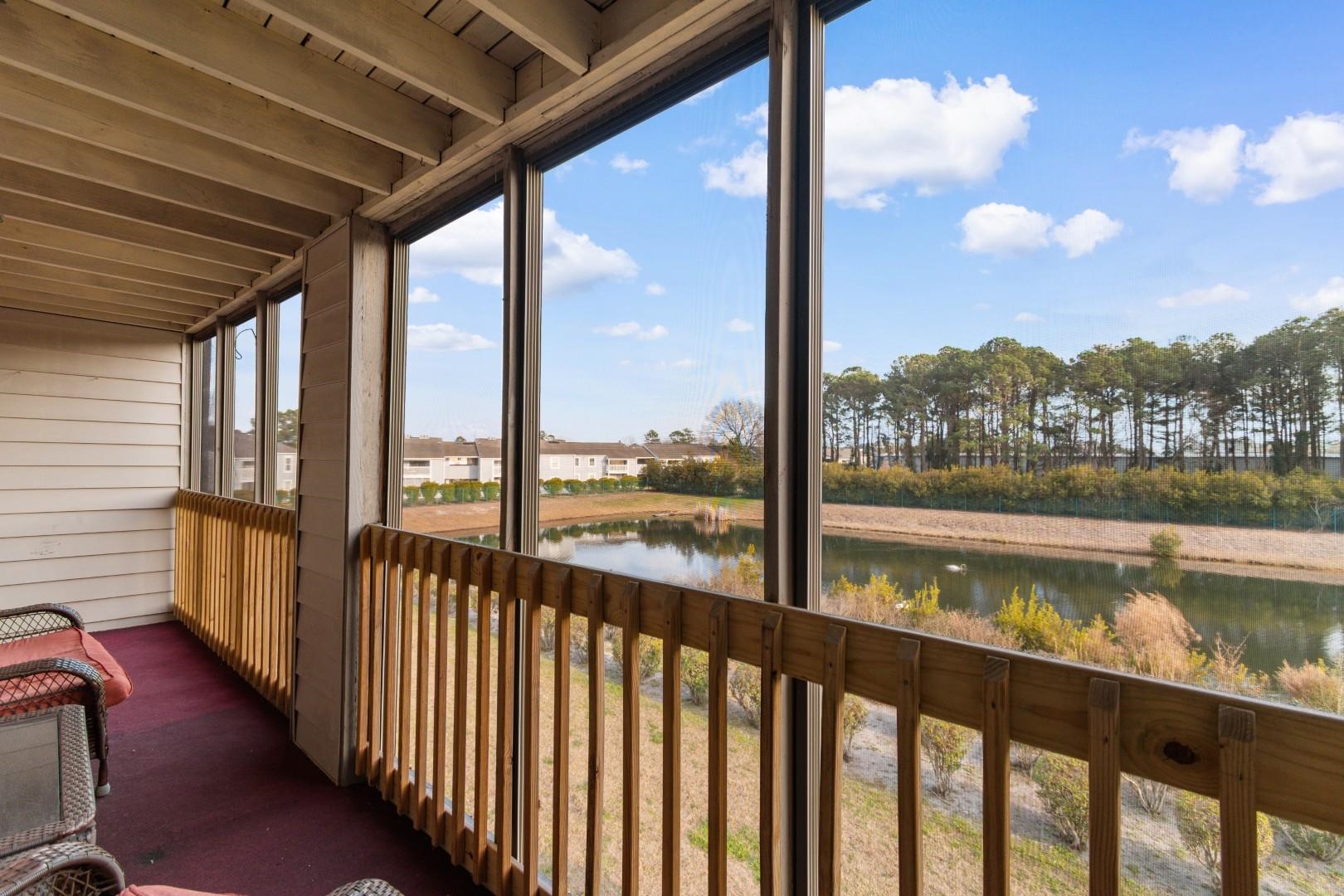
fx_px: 560
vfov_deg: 77.3
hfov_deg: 100.4
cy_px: 448
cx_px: 672
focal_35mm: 15
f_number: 6.3
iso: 100
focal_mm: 10
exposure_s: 1/160
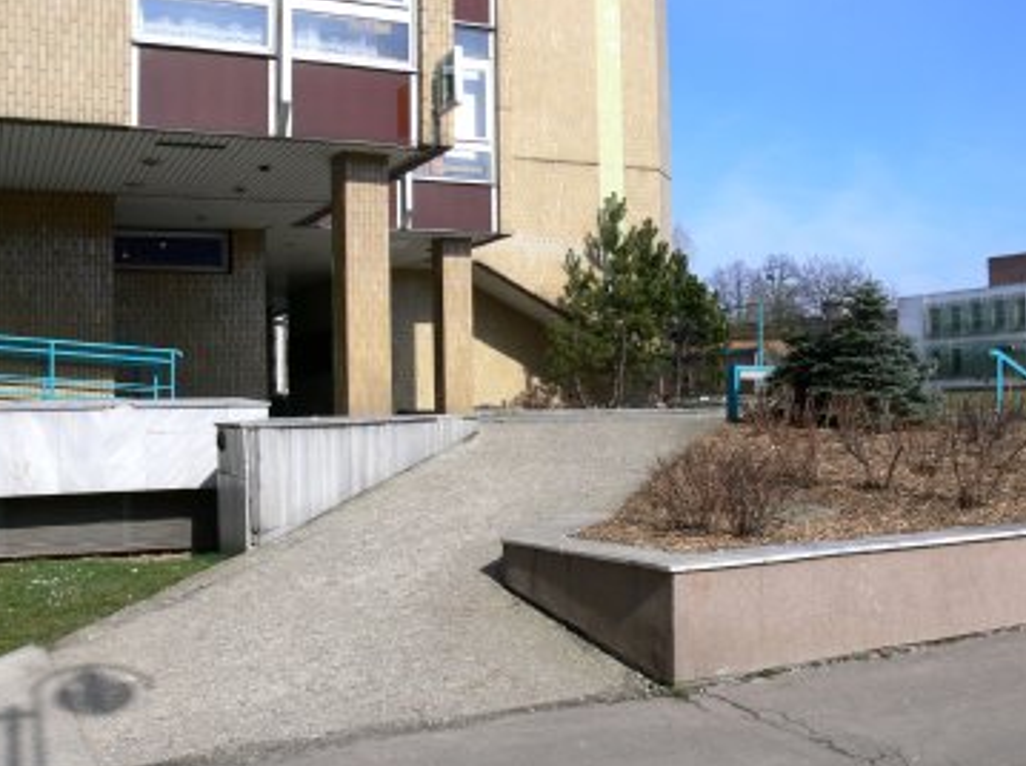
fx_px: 1154
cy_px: 404
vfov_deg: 36.7
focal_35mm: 39
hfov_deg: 47.9
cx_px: 557
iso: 80
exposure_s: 1/400
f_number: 5.6
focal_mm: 7.4
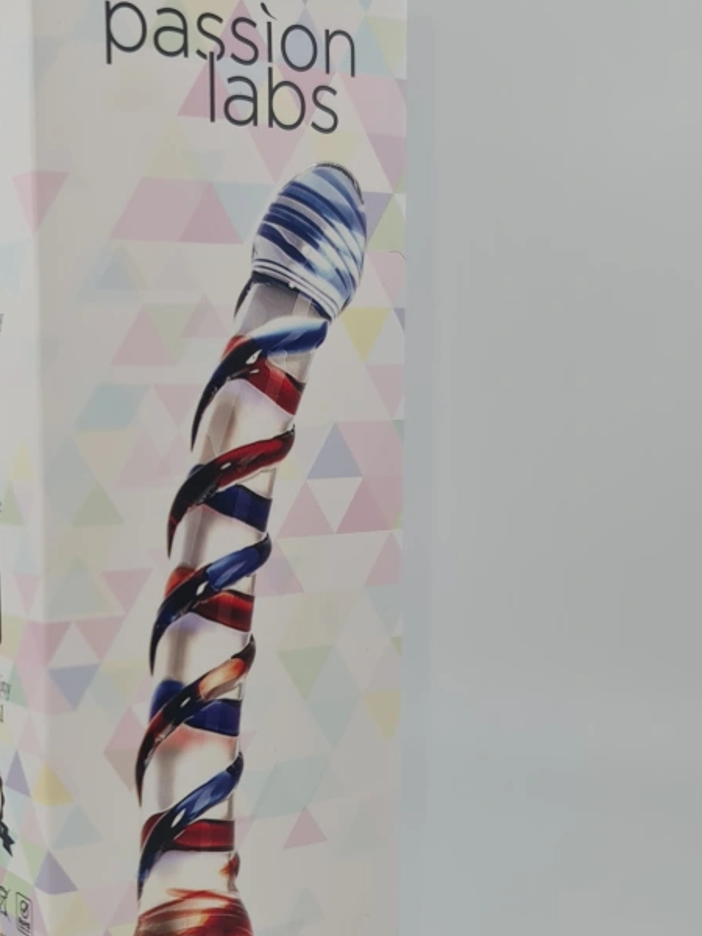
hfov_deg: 28.3
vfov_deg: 38.0
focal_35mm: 50
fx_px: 1352
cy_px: 574
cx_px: 105
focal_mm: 7
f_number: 1.8
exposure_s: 1/337
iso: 50
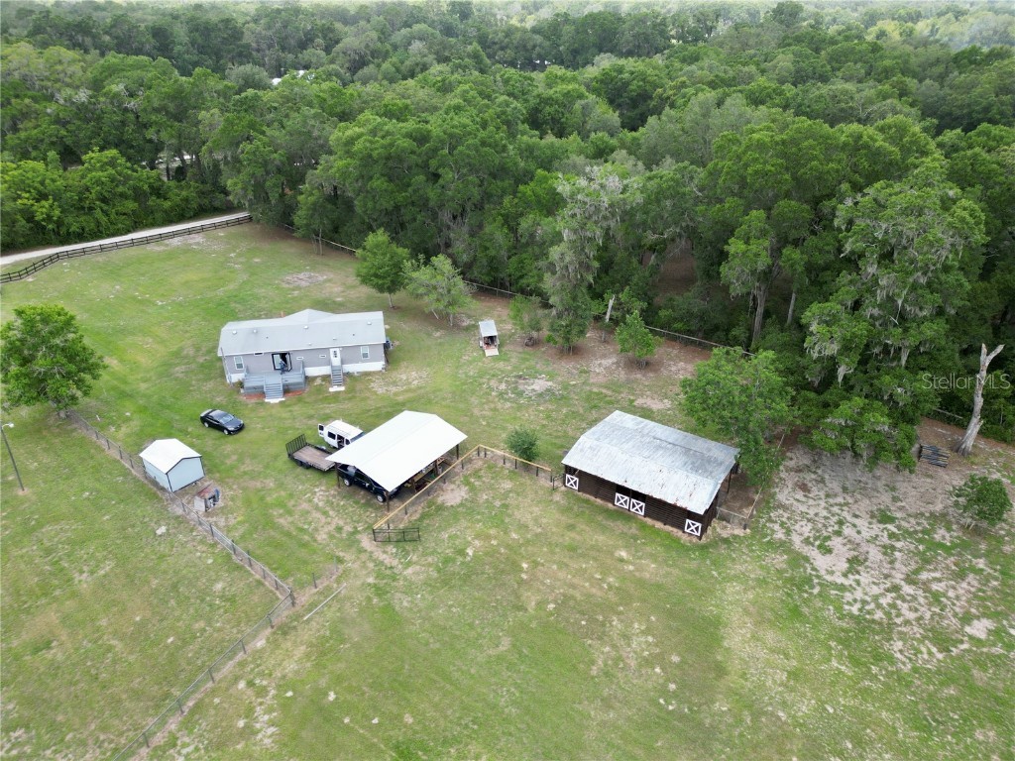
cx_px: 508
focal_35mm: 24
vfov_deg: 56.8
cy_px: 380
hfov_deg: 71.6
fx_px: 704
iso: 120
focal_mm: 6.72
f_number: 1.7
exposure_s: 1/725
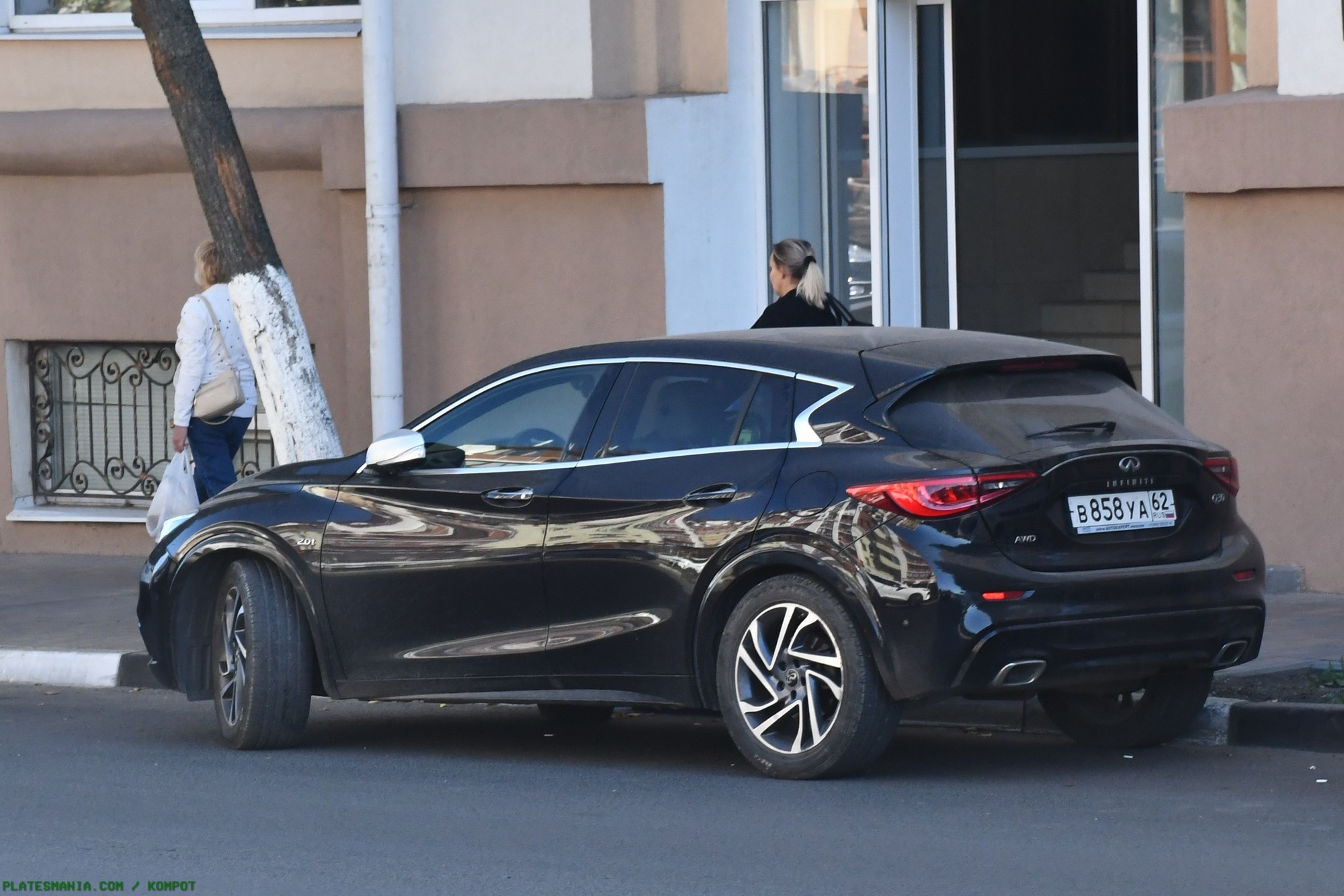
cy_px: 448
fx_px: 4181
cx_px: 672
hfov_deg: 18.3
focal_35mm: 112
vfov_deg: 12.2
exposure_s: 1/400
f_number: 10
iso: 1000
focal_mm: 75
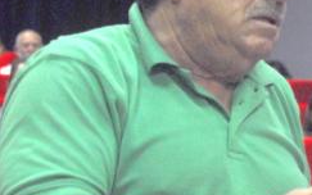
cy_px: 55
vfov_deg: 6.9
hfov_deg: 10.9
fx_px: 1607
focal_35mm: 189
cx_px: 377
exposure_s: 1/45
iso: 800
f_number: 5.6
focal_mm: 40
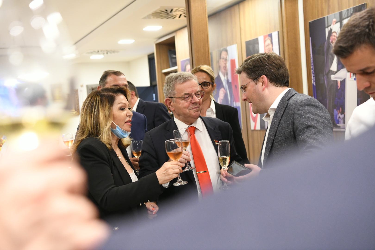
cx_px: 188
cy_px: 125
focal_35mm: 50
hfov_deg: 39.6
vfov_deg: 27.0
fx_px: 521
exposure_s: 1/125
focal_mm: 50
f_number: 4
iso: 4000
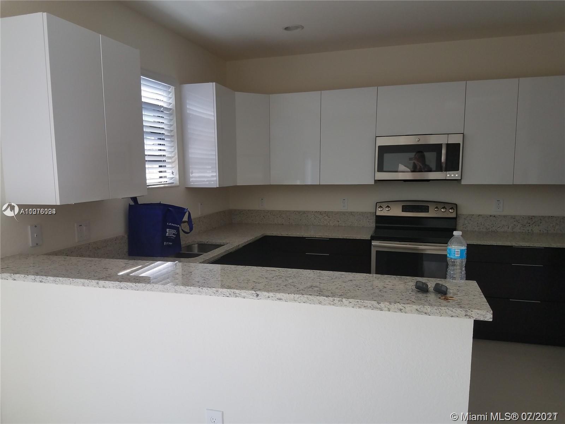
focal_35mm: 26
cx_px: 282
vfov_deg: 53.1
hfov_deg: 67.3
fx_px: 424
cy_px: 212
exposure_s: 1/218
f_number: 1.7
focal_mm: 4.2
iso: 40
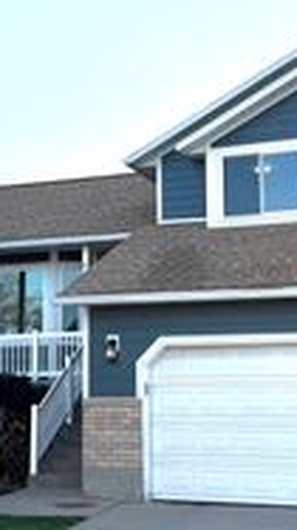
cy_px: 245
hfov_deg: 17.1
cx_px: 85
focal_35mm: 70
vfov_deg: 30.2
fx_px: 981
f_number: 1.78
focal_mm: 6.76
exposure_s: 1/4167
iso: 80
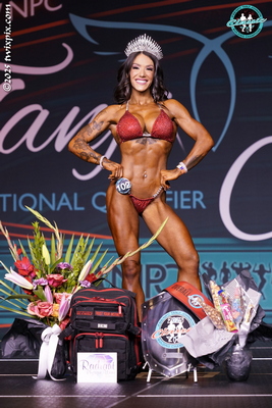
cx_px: 136
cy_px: 204
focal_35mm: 110
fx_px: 1245
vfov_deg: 18.6
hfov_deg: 12.5
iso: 1250
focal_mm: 110
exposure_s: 1/200
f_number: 4
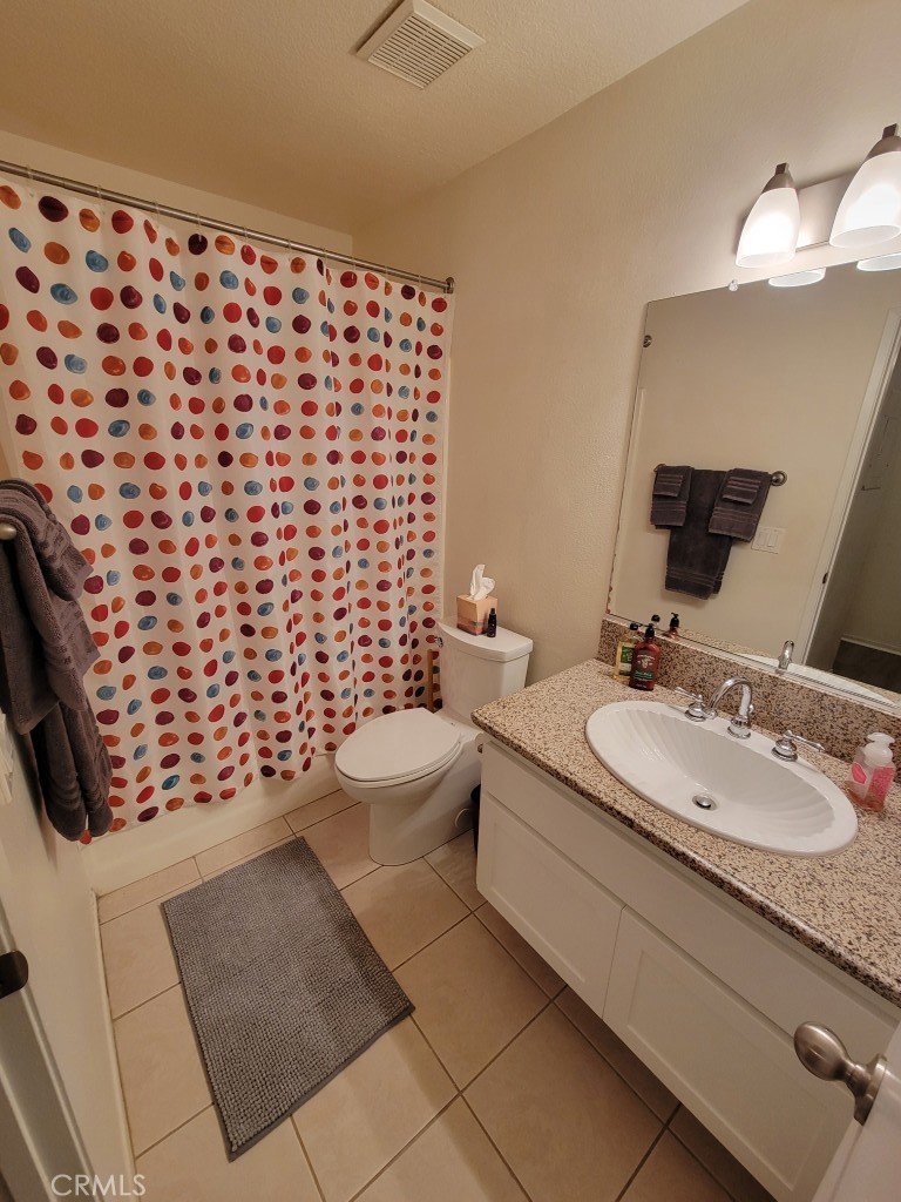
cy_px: 601
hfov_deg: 89.9
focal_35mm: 13
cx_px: 450
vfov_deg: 106.2
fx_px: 451
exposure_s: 1/60
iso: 250
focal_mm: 2.2
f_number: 2.2
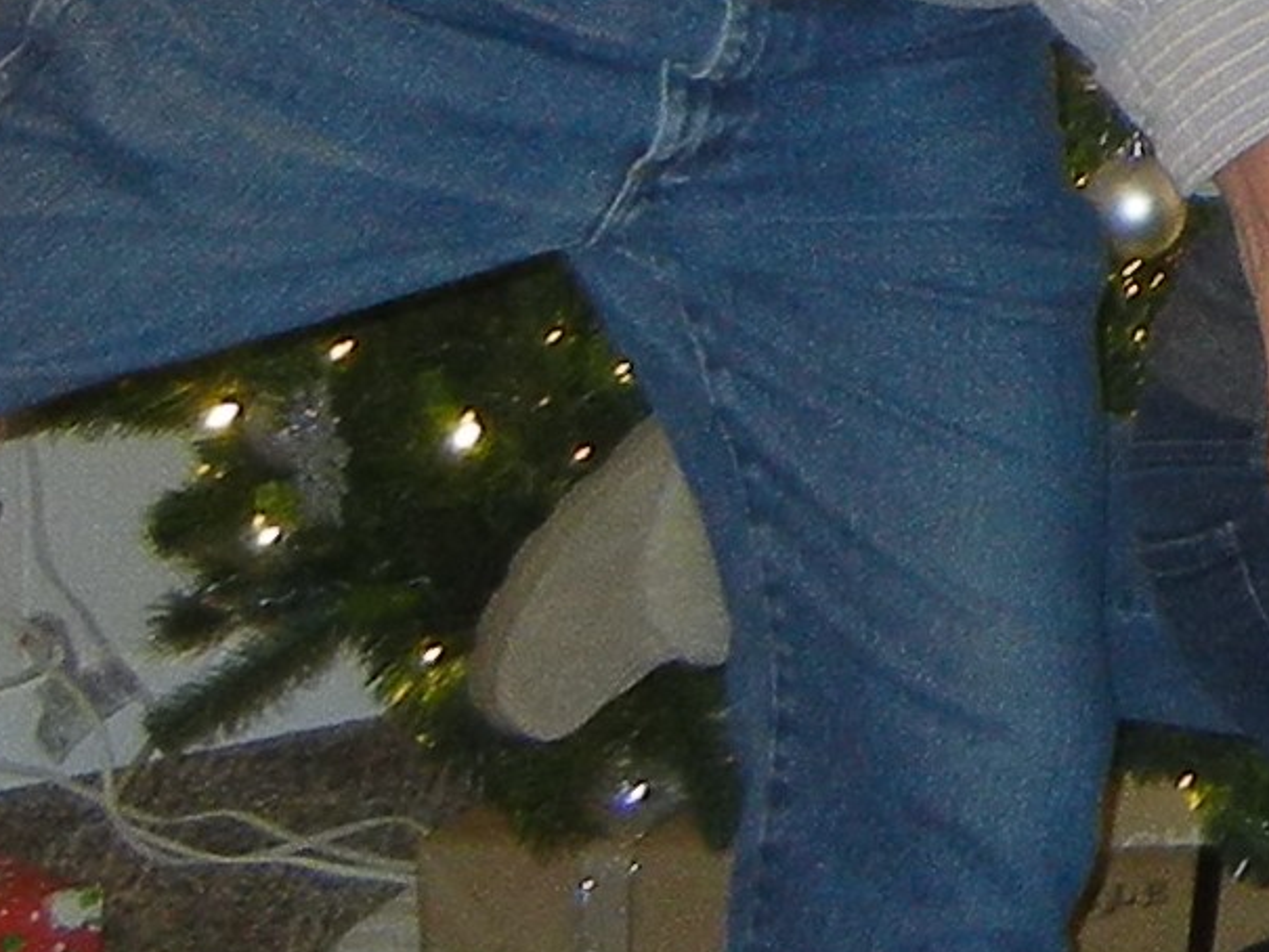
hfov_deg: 13.9
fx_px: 4913
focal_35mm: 134
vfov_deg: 10.9
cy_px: -219
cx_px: 1865
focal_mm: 5.4
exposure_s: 1/30
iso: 289
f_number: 3.5
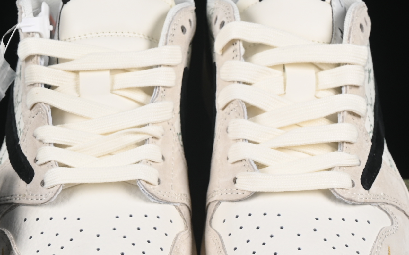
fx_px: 1861
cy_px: 194
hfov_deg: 12.5
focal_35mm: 167
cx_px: 187
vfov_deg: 7.8
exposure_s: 1/80
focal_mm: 50
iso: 160
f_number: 8
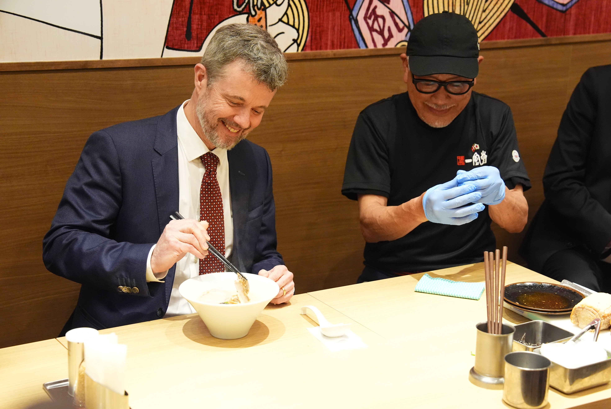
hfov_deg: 29.6
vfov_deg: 20.1
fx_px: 1155
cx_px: 306
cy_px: 204
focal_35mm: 68
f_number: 4
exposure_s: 1/250
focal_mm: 68
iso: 5000
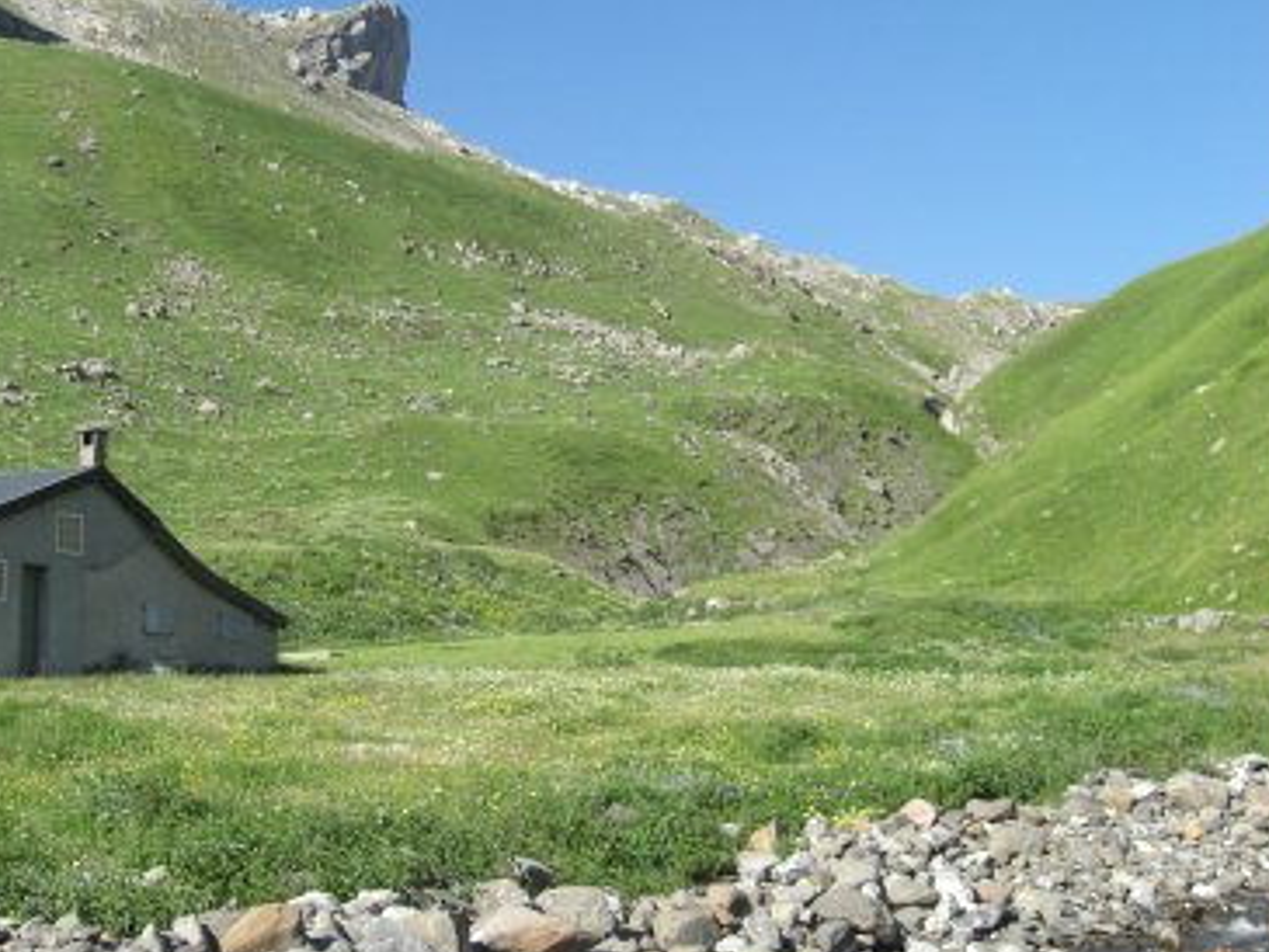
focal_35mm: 52
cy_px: 370
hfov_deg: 36.5
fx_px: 1907
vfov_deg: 28.0
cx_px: 459
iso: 80
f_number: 4
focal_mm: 7.9
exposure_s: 1/500
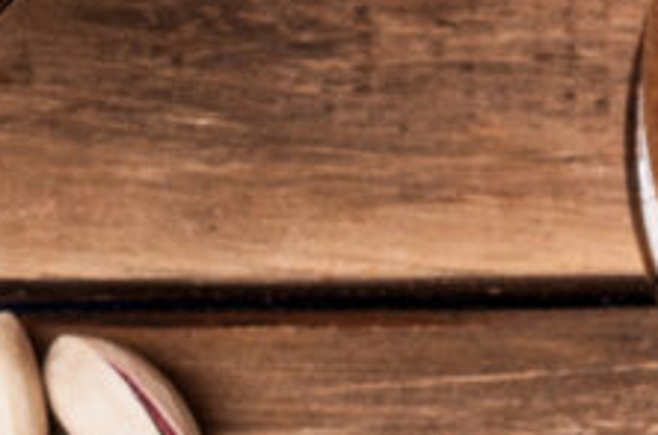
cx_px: -326
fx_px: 9484
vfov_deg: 2.6
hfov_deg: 4.0
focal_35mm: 520
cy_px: -616
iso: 200
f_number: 10
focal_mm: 50
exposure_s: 1/160
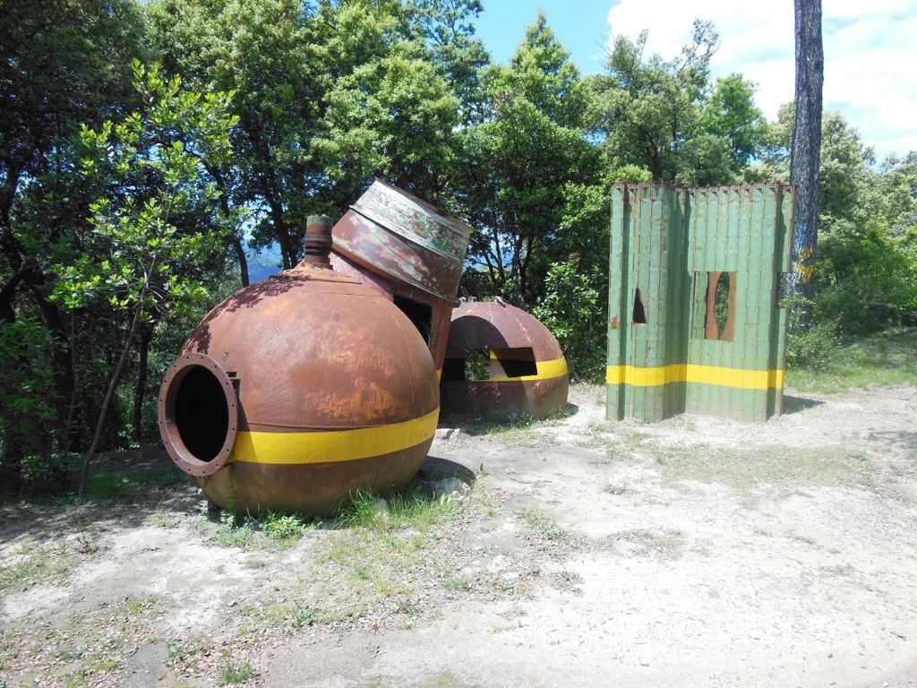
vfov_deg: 54.9
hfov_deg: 69.4
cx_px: 458
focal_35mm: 25
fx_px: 662
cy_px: 344
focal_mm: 4.5
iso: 125
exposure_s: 1/500
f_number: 3.5
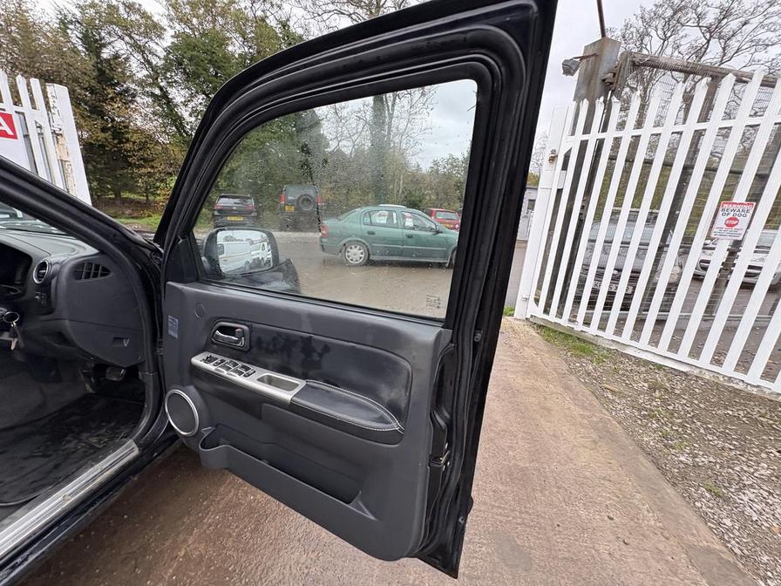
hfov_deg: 102.1
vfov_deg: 85.7
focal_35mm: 14
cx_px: 390
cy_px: 293
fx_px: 316
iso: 200
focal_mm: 2.22
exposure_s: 1/99
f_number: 2.2
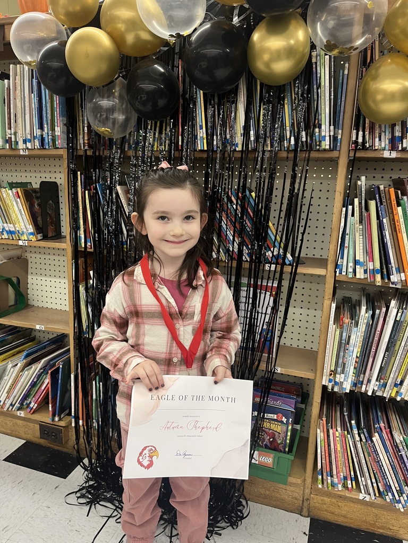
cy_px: 272
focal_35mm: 26
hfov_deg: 53.1
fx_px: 409
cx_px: 204
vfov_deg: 67.3
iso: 125
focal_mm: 5.1
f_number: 1.6
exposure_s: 1/60
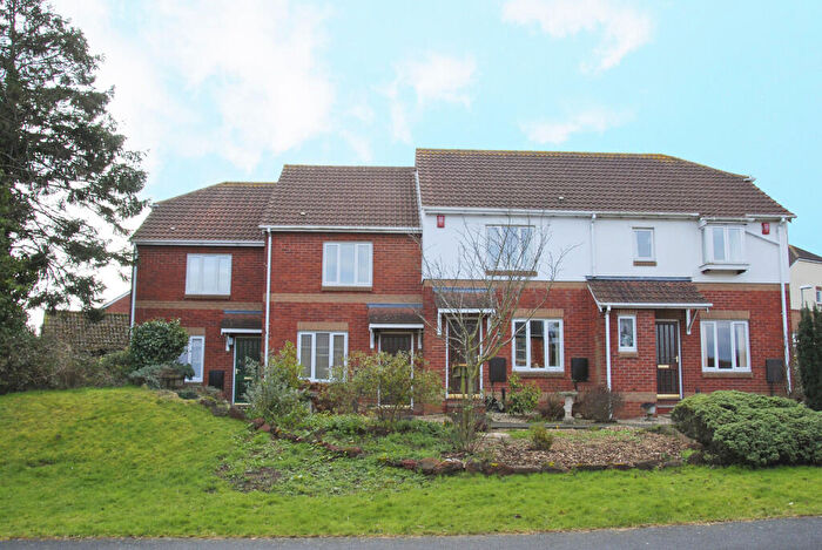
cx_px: 411
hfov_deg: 57.2
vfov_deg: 40.1
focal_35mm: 33
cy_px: 275
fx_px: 755
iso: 400
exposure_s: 1/125
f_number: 13
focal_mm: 22
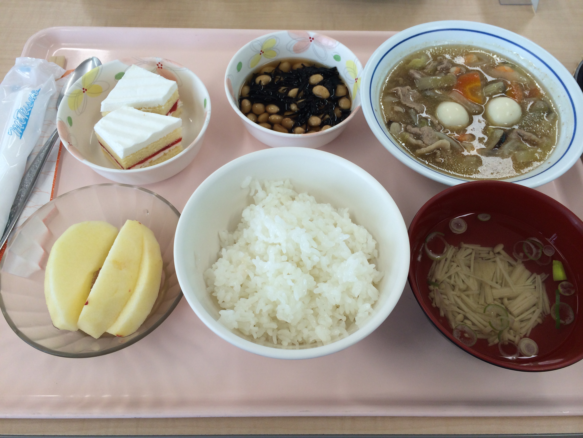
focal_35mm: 30
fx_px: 505
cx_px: 292
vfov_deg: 46.8
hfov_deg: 60.0
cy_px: 219
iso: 64
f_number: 2.2
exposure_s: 1/120
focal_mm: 4.12
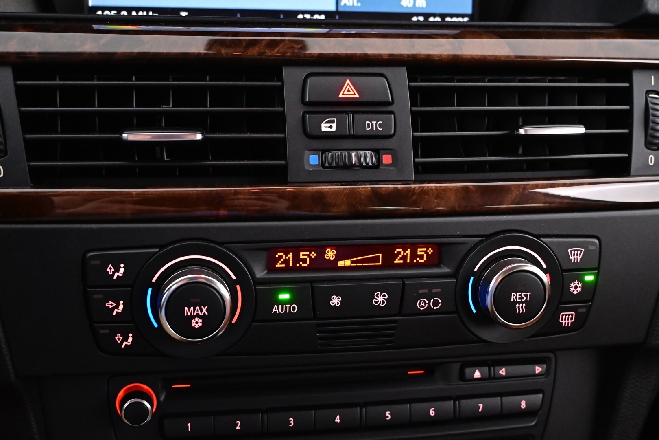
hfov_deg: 43.6
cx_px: 330
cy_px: 220
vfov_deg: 29.9
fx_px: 824
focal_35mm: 45
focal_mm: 30
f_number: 4.8
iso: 6400
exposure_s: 1/25
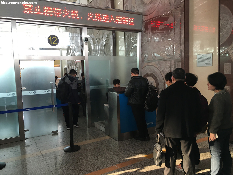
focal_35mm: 29
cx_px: 116
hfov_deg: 61.7
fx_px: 195
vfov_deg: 48.2
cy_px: 88
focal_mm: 4.15
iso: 40
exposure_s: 1/33
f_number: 2.2
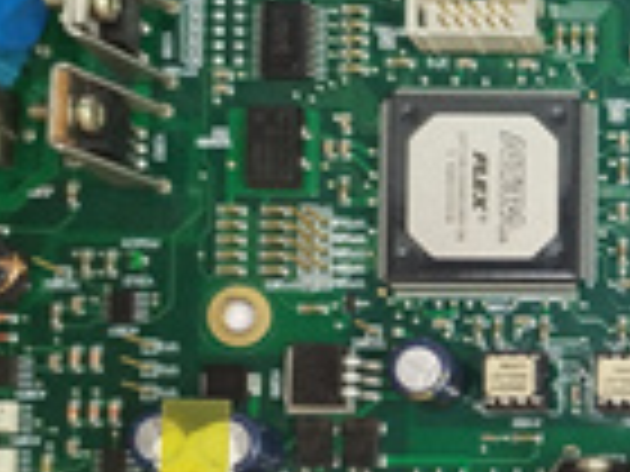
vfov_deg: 15.5
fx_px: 1693
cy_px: 519
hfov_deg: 17.7
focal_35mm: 93
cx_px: 1080
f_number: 1.8
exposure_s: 1/33.3
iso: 250
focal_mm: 4.75
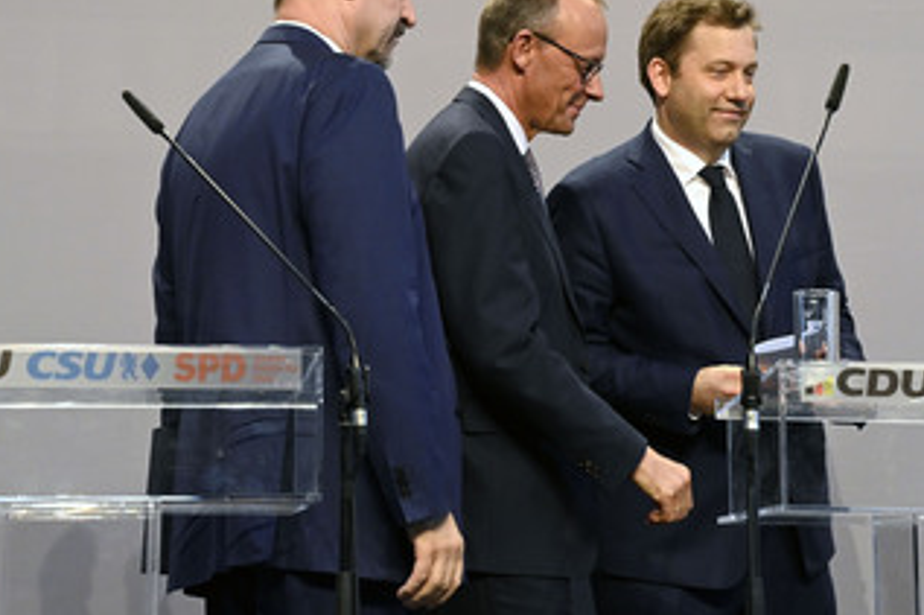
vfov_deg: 11.3
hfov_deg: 16.9
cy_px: 222
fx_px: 3104
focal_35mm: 121
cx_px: 500
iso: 5000
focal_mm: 85
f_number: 8
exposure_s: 1/250
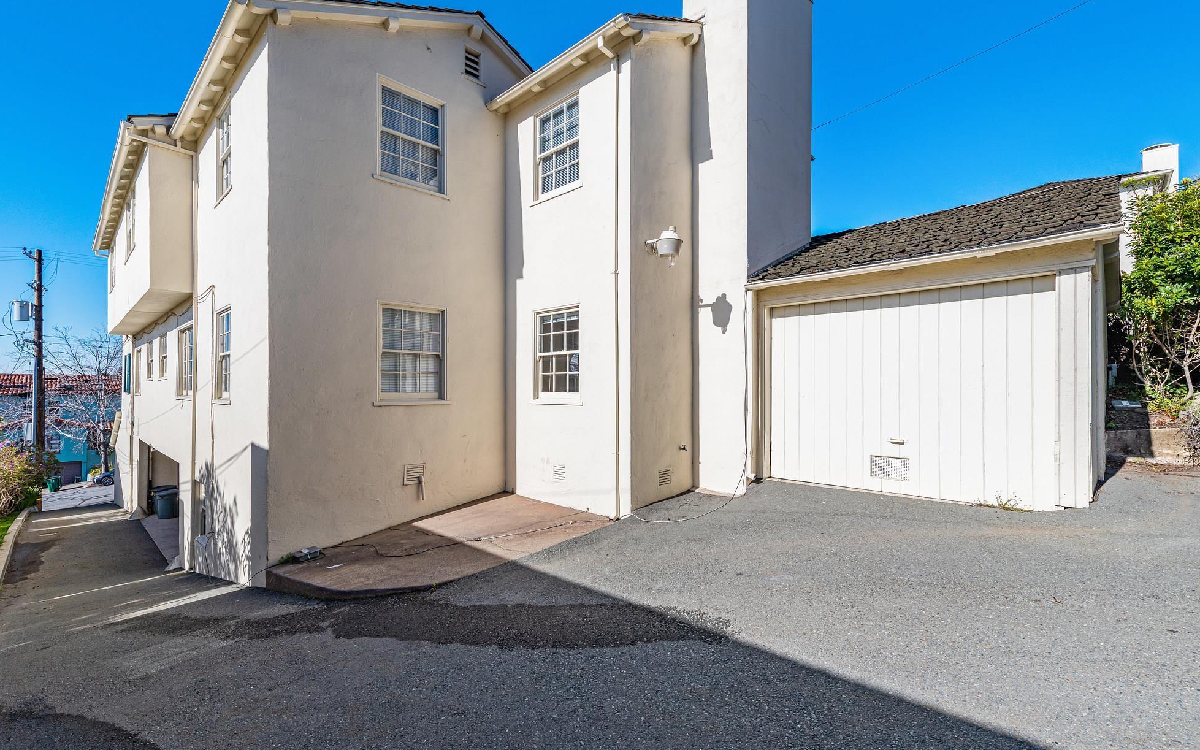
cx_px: 575
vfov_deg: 71.2
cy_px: 393
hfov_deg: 97.8
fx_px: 523
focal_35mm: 16
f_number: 11
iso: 64
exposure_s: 1/640
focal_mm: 15
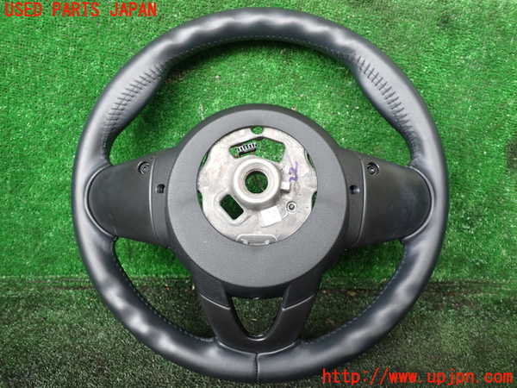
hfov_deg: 60.0
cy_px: 194
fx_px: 448
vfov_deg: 46.8
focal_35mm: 30
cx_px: 258
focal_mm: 5.4
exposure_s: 1/50
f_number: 2.3
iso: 200
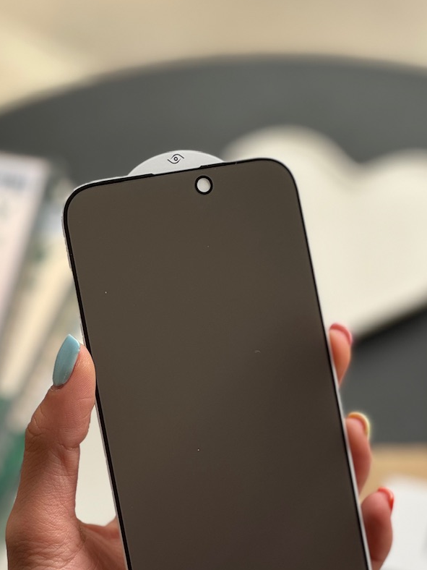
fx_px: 2056
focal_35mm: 125
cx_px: 180
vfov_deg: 15.7
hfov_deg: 11.9
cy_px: 383
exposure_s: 1/99
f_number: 2.8
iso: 40
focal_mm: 9
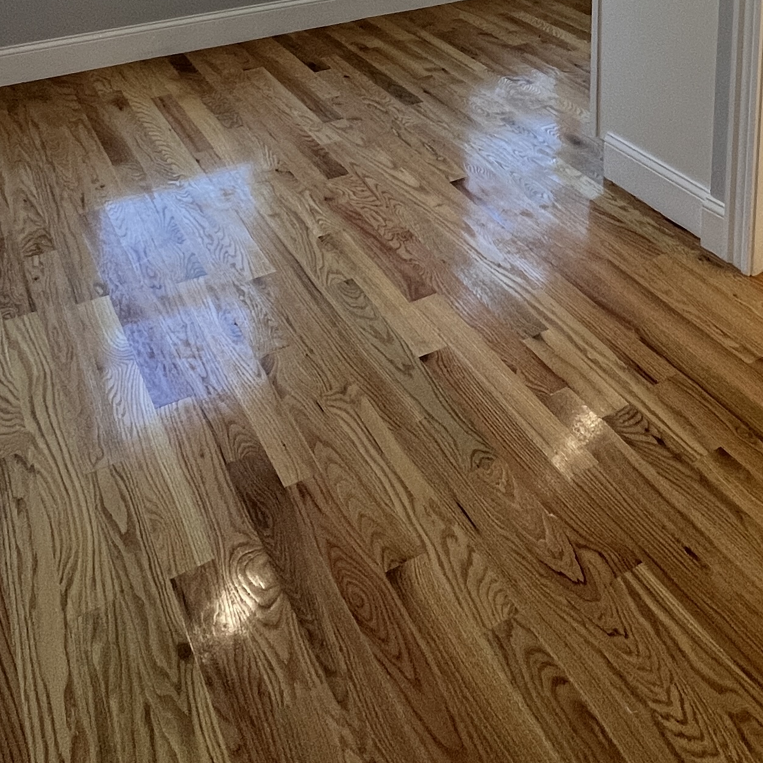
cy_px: -73
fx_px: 923
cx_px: 580
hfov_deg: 43.4
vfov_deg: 37.7
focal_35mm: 37
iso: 125
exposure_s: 1/120
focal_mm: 1.57
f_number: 1.8
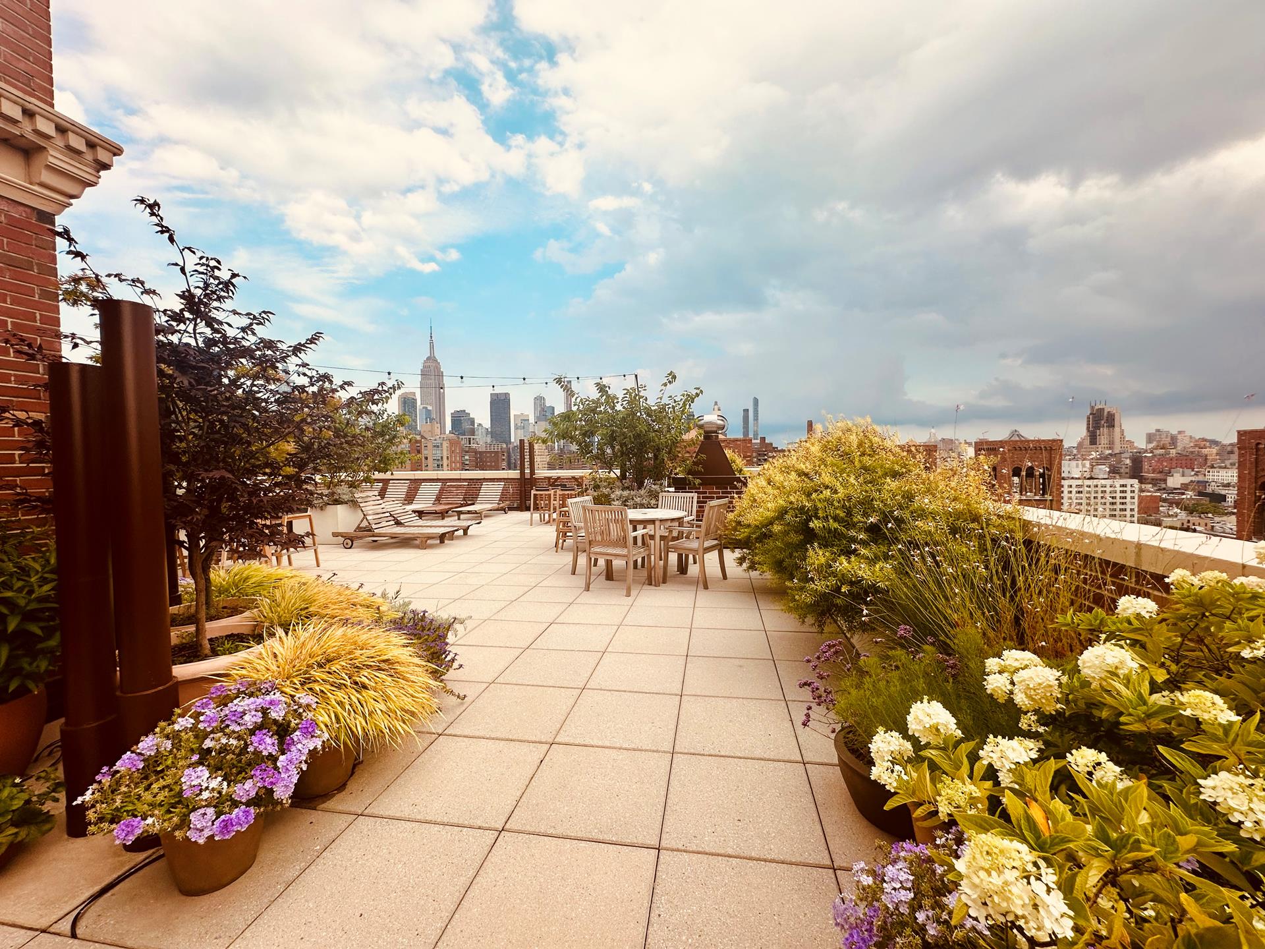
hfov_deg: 102.1
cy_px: 474
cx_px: 632
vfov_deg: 85.7
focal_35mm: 14
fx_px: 512
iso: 40
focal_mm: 2.22
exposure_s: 1/868
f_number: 2.2
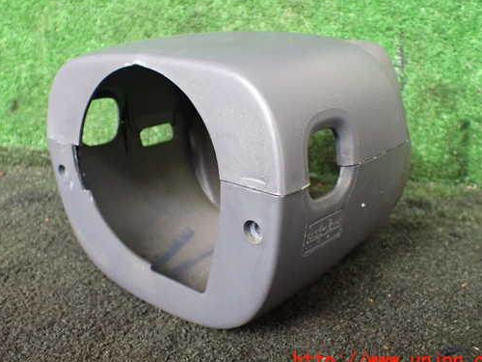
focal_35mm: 36
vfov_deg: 39.6
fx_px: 501
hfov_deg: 51.3
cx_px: 222
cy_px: 156
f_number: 2.3
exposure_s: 1/80
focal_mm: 5.4
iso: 800
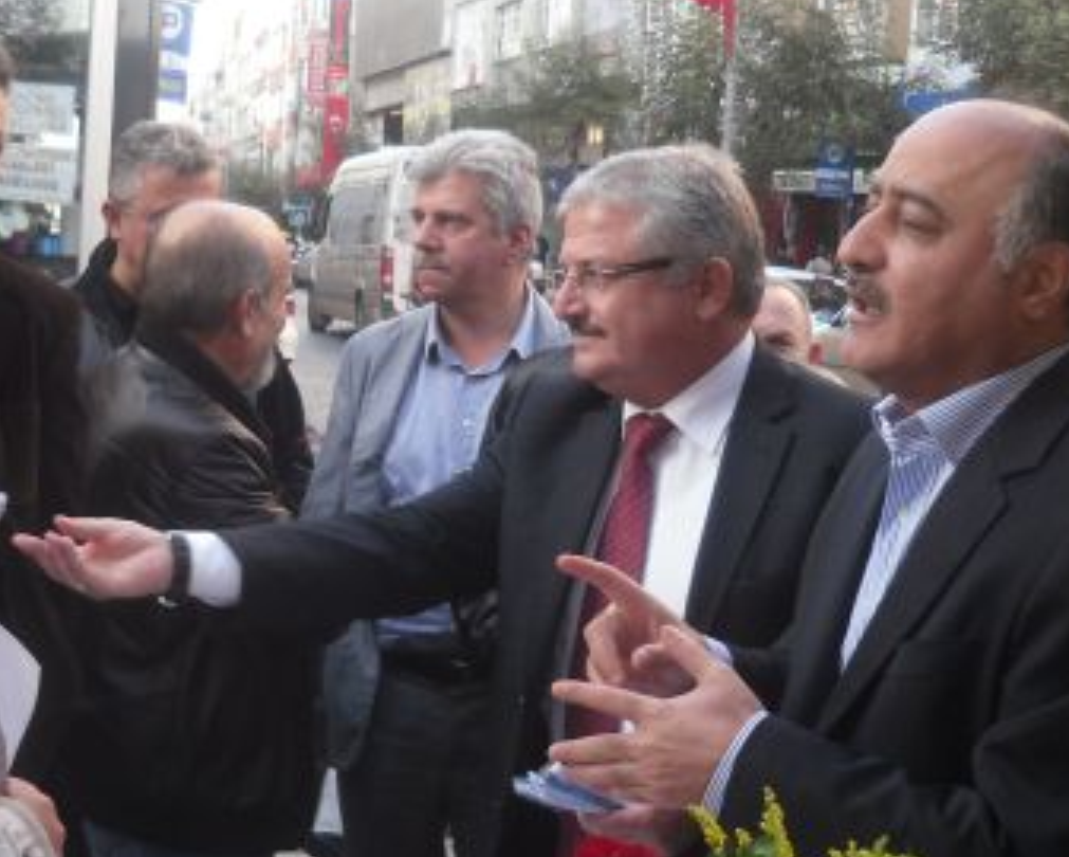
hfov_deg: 29.6
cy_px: 416
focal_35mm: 63
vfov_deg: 24.2
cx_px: 298
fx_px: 1994
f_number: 2.8
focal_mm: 6
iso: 100
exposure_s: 1/90
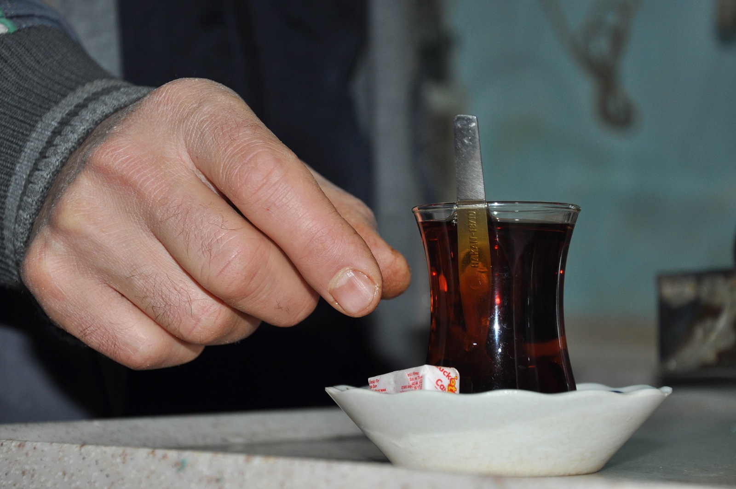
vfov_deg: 14.7
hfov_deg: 21.9
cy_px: 244
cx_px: 368
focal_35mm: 93
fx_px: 1899
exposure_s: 1/60
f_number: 5.3
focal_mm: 62
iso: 400
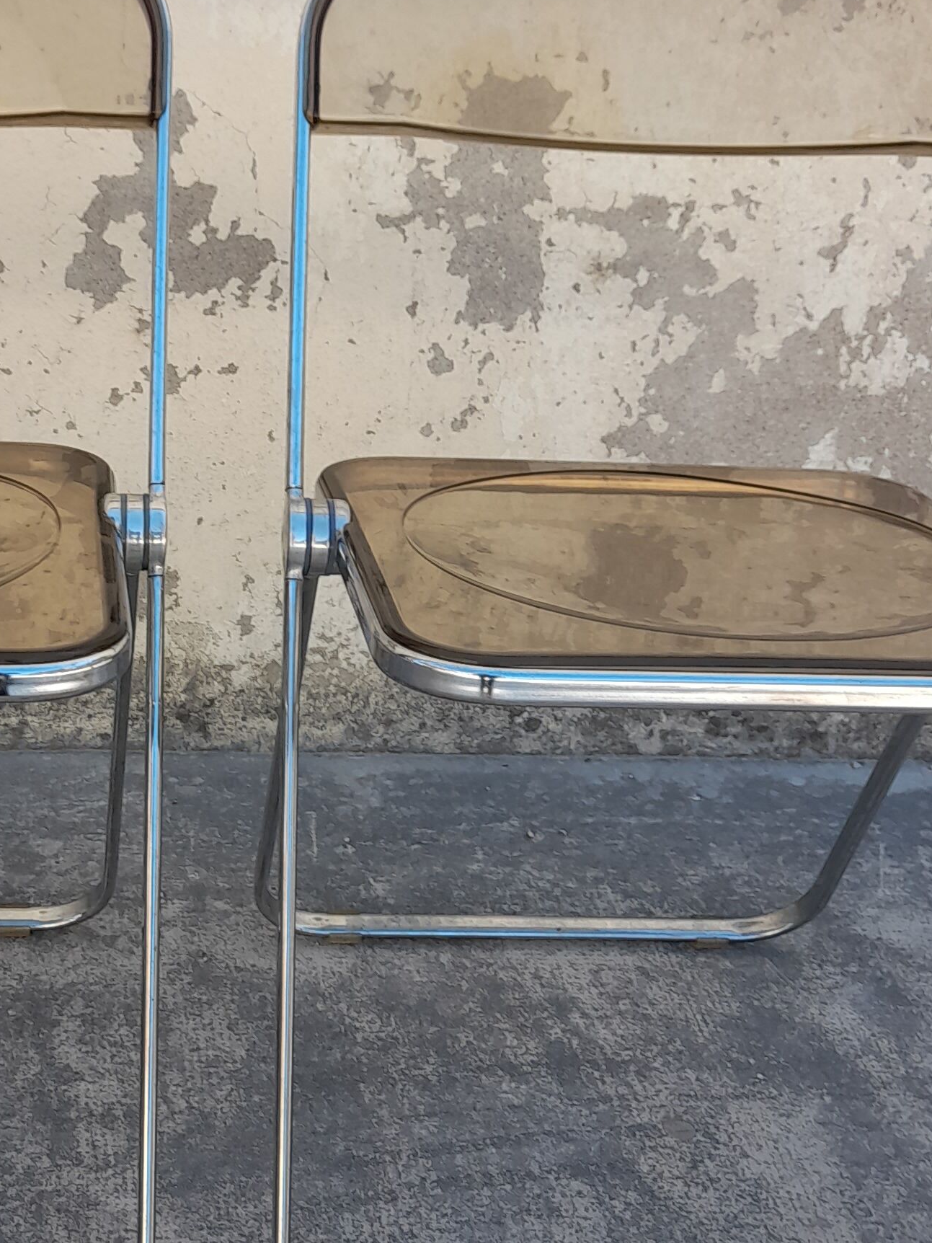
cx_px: 221
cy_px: 486
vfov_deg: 33.1
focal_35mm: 58
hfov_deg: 24.9
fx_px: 2082
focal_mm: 4.6
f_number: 2
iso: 20
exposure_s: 1/176
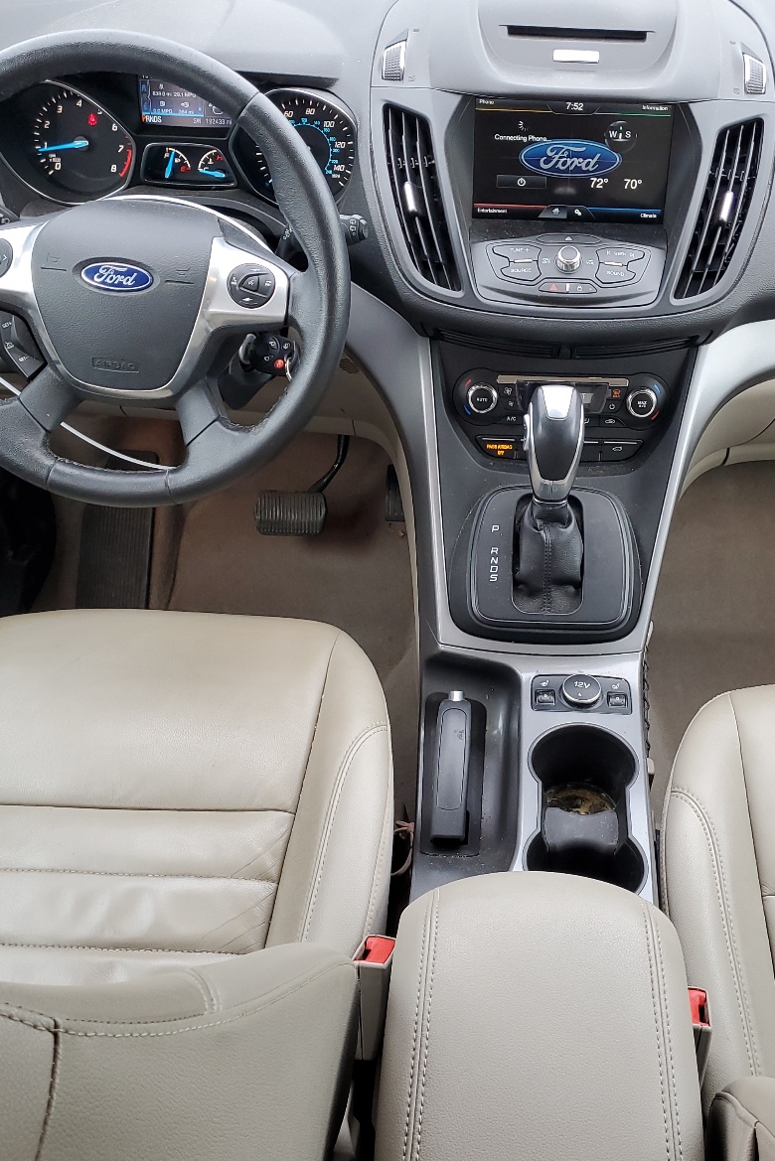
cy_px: 592
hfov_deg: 35.8
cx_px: 477
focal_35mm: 37
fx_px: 1194
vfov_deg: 51.9
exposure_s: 1/120
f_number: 1.5
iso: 59
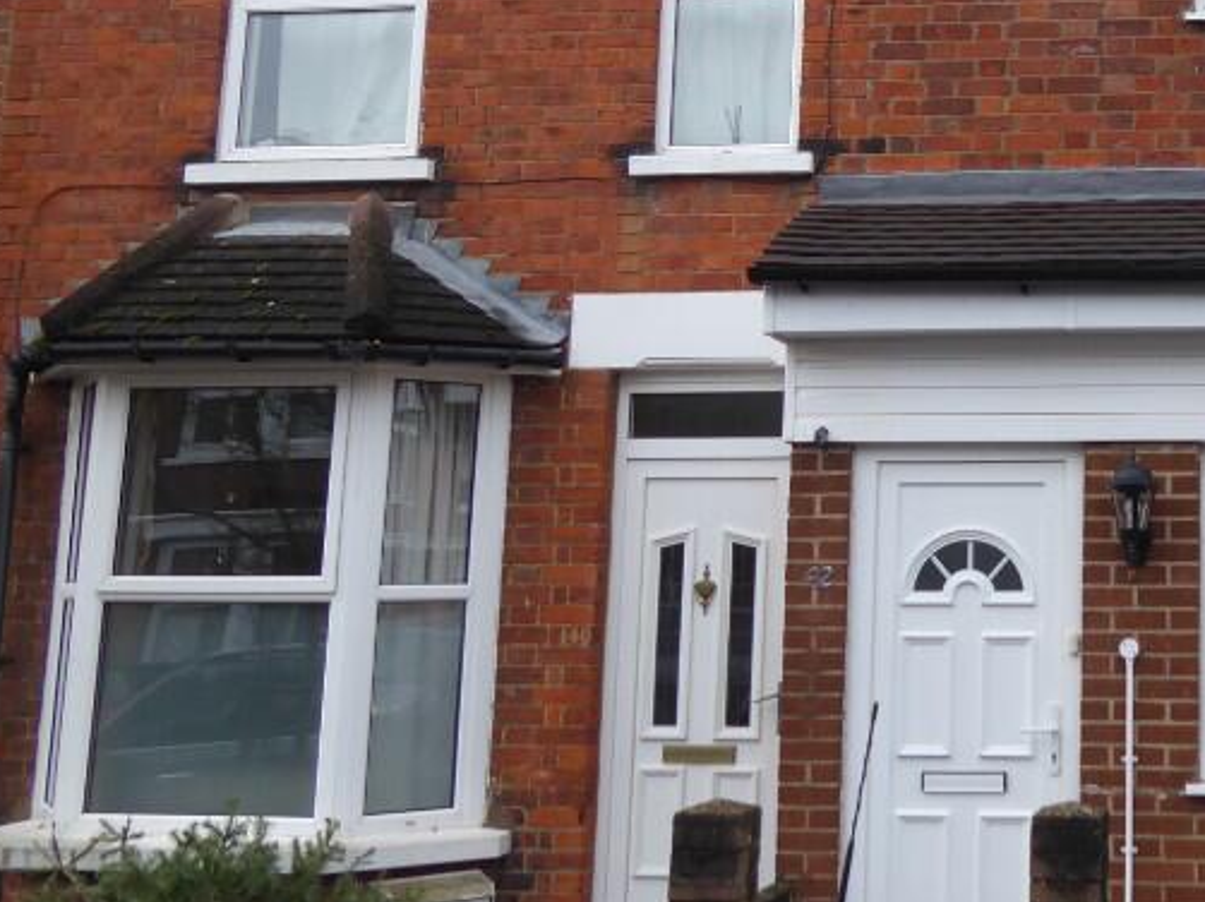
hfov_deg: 34.5
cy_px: 336
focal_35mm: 51
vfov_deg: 28.4
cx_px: 1174
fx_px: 1774
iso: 80
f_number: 3.3
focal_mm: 4.3
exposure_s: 1/125
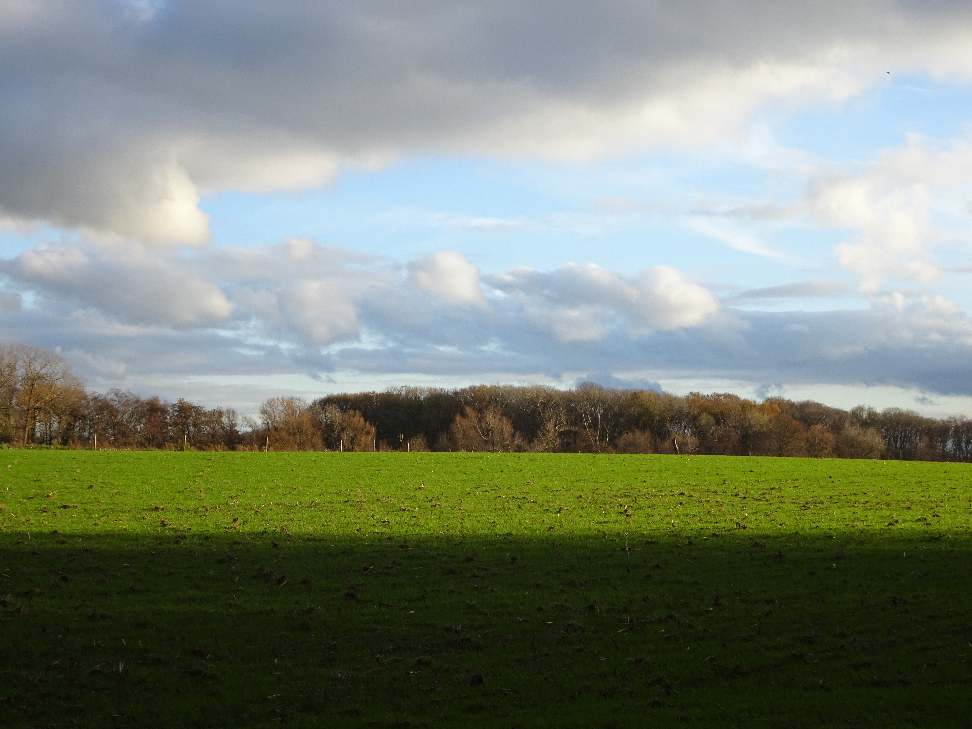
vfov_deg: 24.4
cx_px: 486
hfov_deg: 32.2
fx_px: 1685
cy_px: 364
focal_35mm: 60
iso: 80
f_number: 4.5
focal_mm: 10.23
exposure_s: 1/250
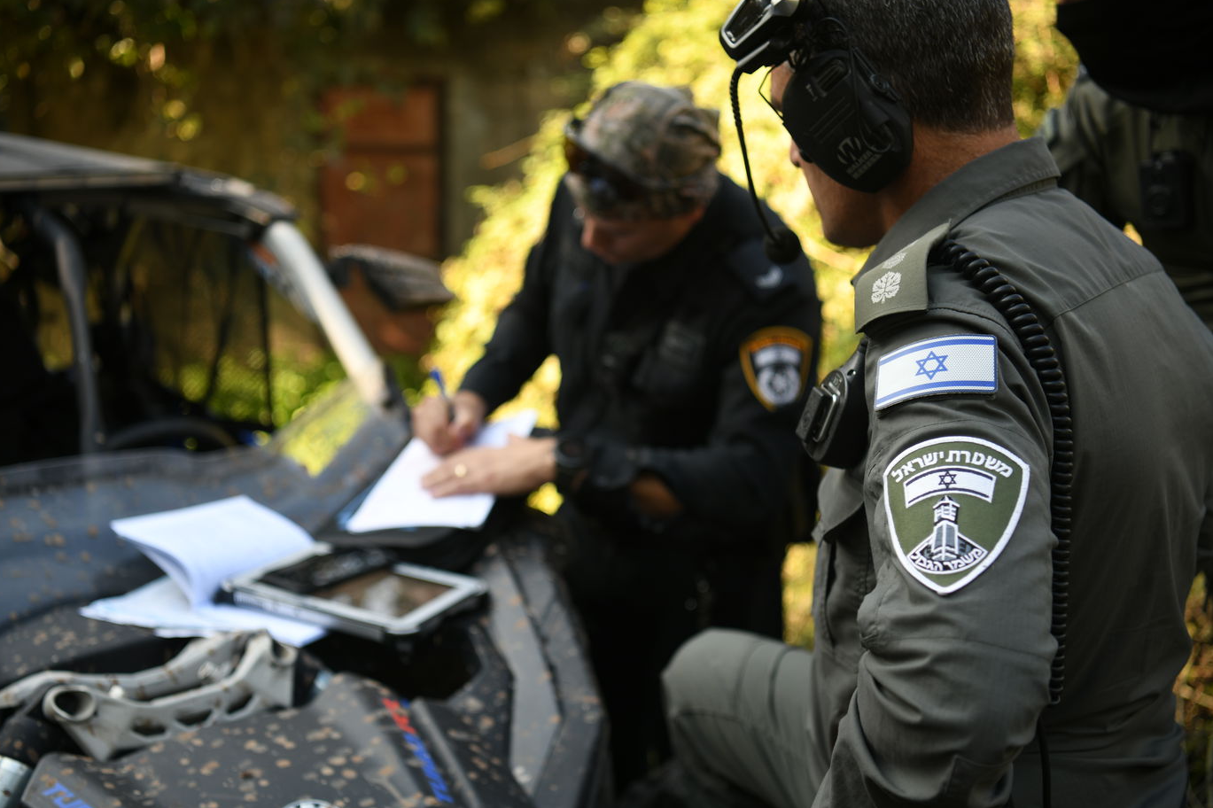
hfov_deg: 43.6
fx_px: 1516
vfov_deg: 29.9
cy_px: 410
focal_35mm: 45
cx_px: 595
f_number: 2.8
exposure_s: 1/250
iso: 140
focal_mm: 44
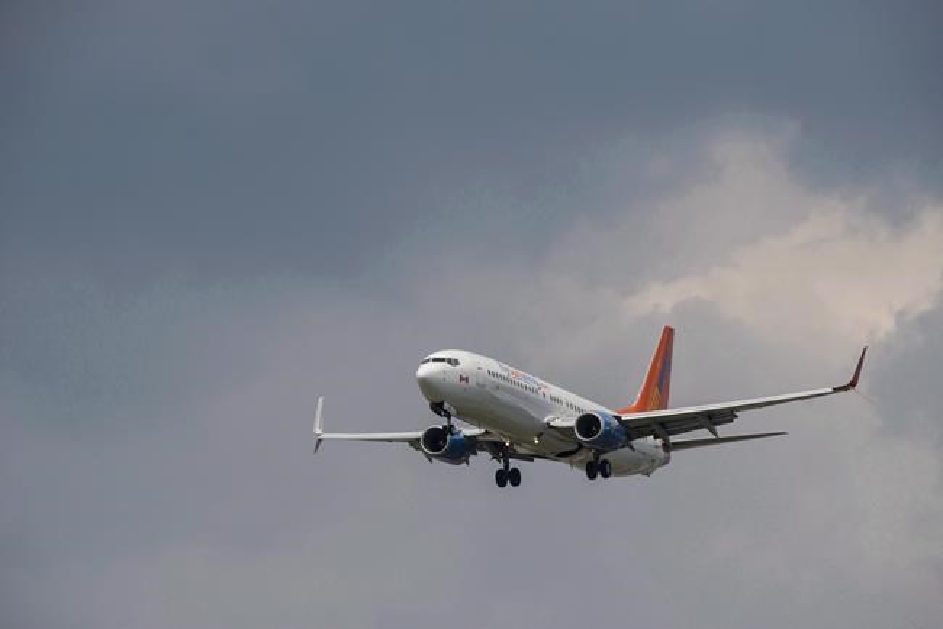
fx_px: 13102
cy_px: 314
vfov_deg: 2.8
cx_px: 472
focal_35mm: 500
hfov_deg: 4.1
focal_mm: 500
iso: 400
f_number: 13
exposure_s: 1/1600
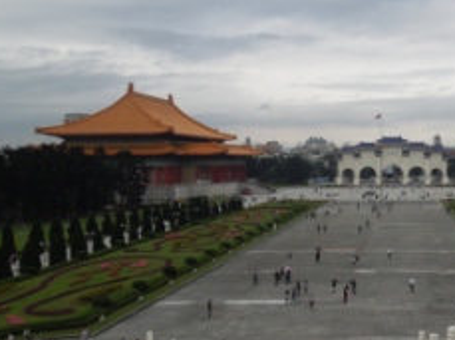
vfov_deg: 29.6
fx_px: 643
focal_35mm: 49
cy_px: 155
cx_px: 387
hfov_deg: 37.1
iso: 100
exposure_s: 1/500
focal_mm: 4.5
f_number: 6.6
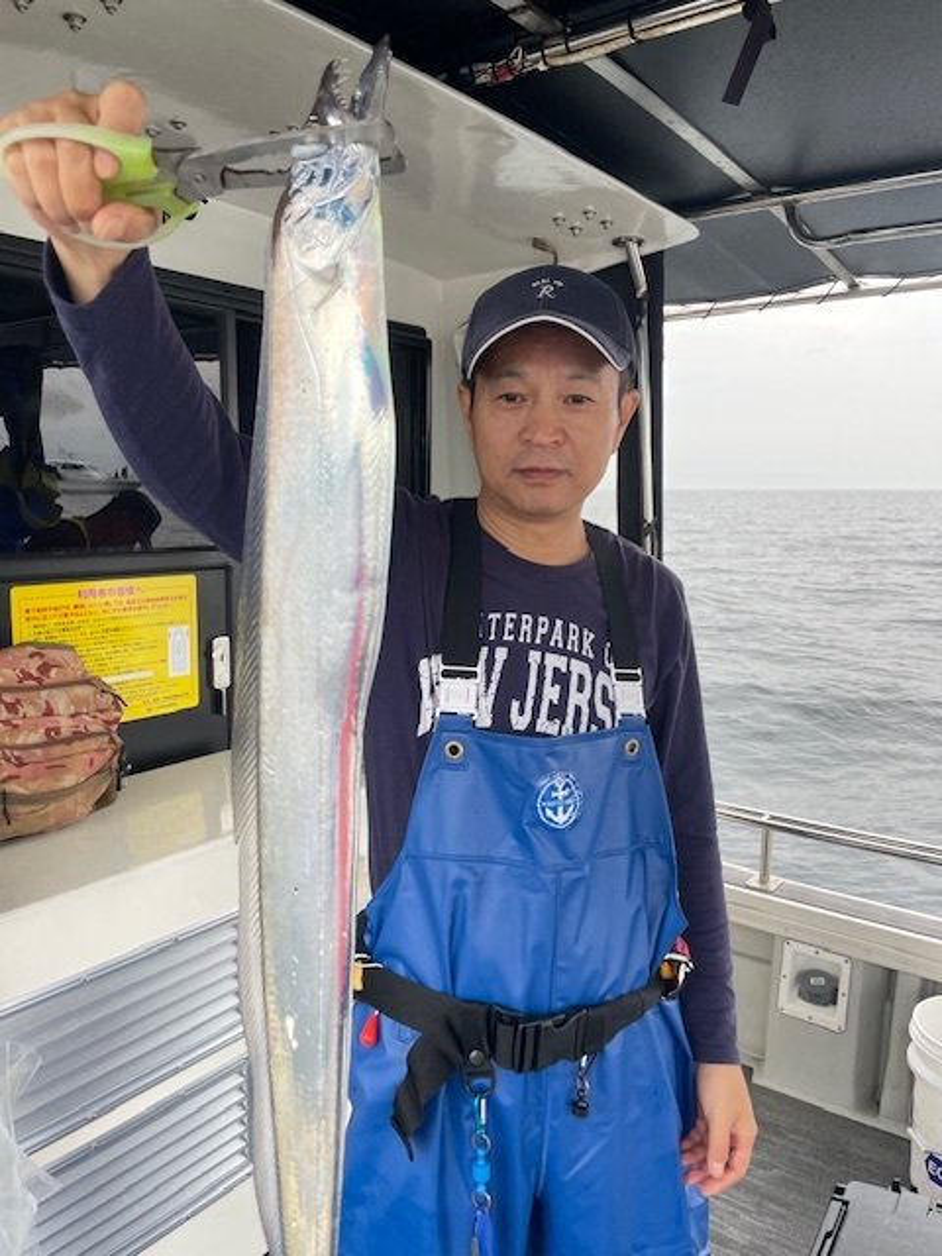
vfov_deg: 67.3
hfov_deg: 53.1
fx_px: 943
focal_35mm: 26
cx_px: 471
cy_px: 628
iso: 32
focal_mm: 4.2
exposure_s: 1/193
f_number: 1.6
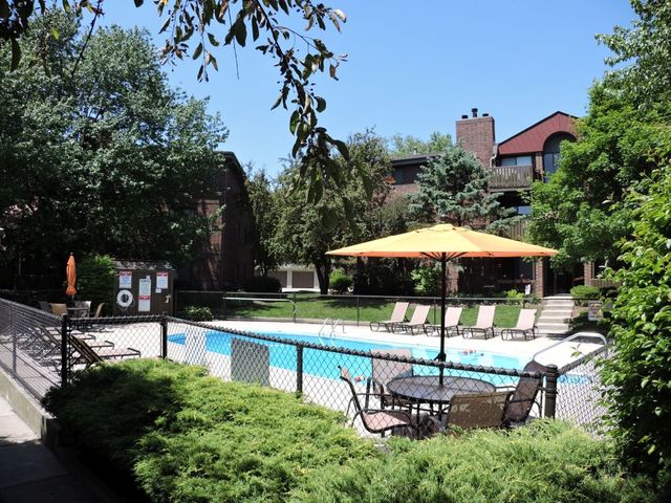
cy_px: 252
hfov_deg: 43.9
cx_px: 336
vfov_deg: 33.6
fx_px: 834
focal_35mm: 43
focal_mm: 7.7
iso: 100
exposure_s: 1/800
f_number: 3.4
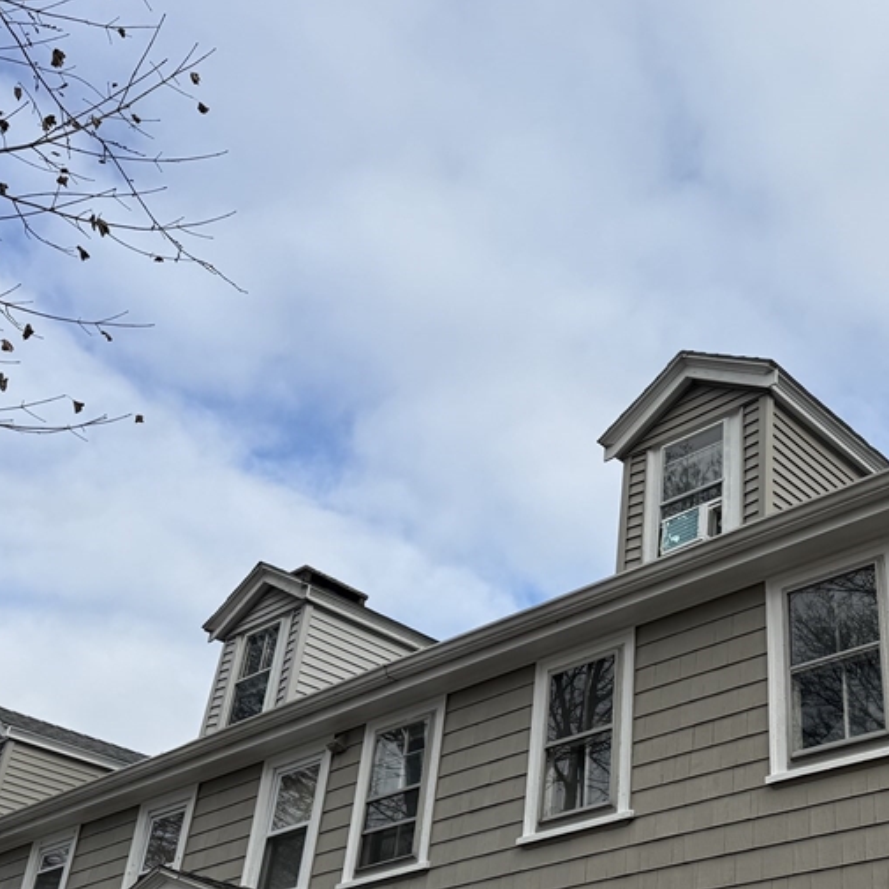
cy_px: 553
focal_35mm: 43
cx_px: 639
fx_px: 1249
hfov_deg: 38.4
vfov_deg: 38.9
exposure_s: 1/4405
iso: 80
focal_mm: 6.76
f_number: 1.78
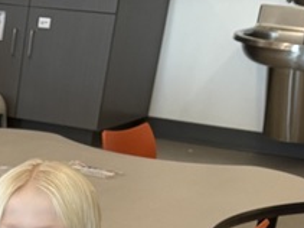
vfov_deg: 10.2
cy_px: 553
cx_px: -231
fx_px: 1106
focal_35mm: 126
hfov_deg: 14.0
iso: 125
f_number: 1.6
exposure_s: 1/60
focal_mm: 5.96
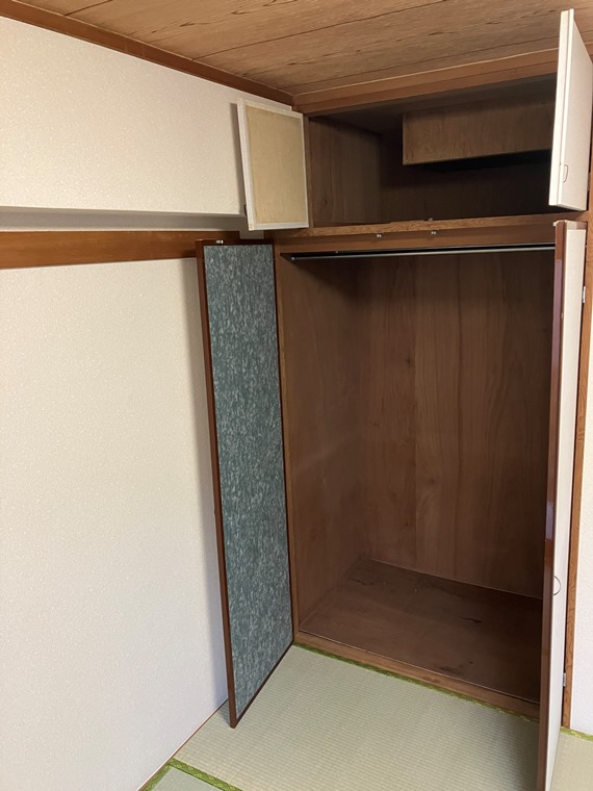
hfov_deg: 49.7
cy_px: 396
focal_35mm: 28
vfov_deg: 63.4
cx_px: 296
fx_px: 640
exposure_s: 1/50
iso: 320
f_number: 1.8
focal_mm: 3.99
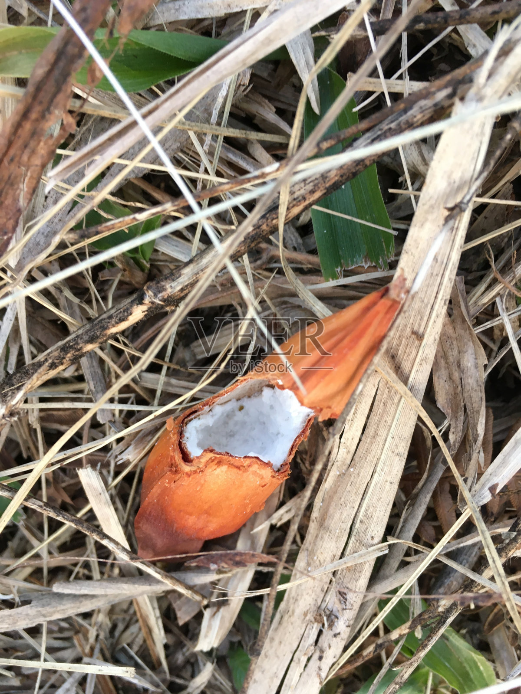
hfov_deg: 48.2
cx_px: 260
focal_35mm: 29
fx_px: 582
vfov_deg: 61.7
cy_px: 347
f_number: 2.2
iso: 50
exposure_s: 1/30
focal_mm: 4.15
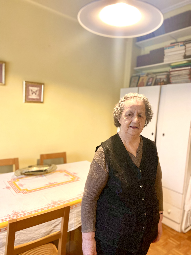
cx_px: 96
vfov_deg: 67.3
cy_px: 128
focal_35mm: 26
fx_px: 191
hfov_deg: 53.1
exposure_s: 1/50
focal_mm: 4.25
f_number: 1.8
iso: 250
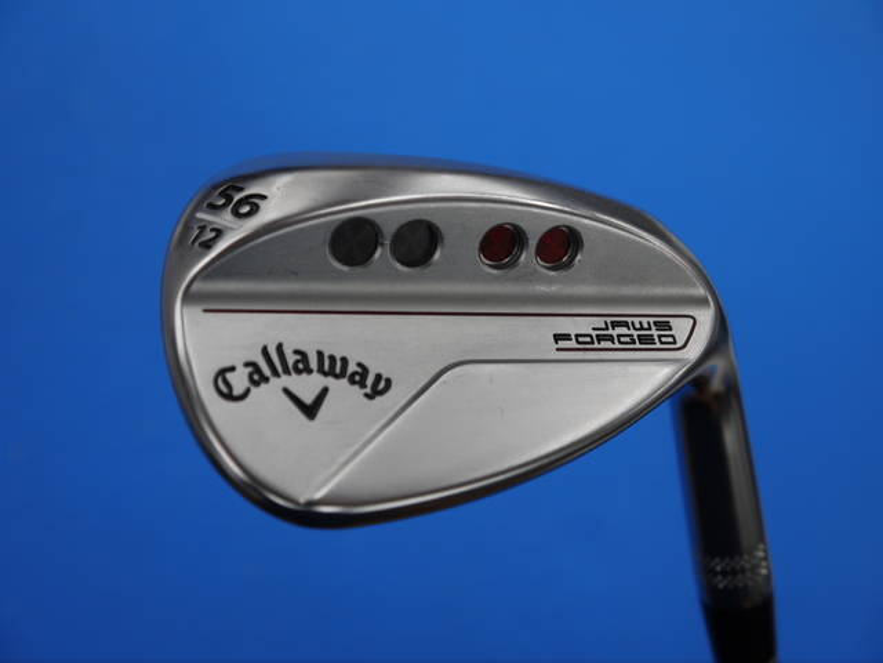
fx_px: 1582
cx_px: 442
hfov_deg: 31.2
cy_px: 332
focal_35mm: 62
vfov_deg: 23.7
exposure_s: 1/100
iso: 160
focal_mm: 31
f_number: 5
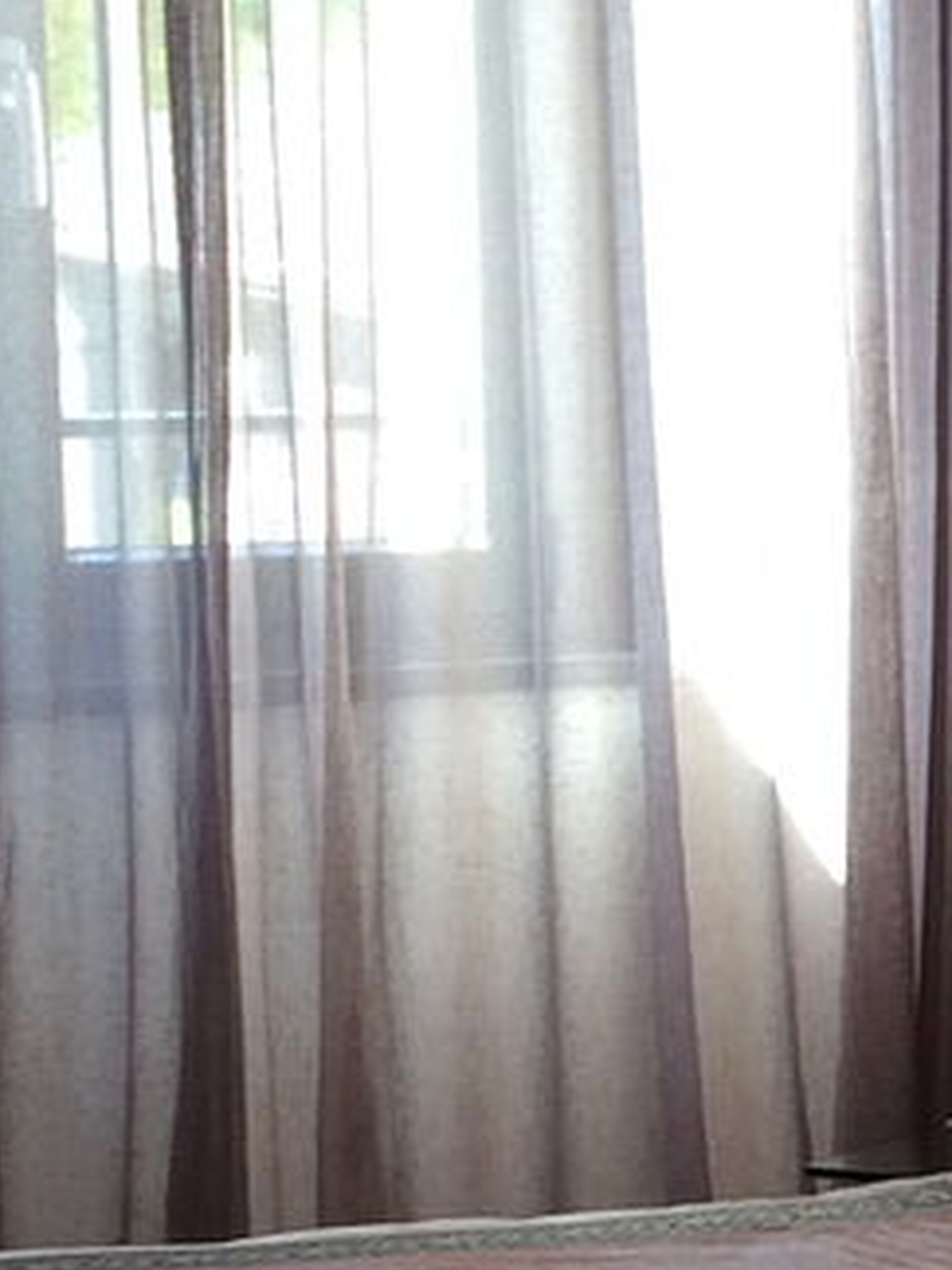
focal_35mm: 143
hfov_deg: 9.8
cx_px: 1798
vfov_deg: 13.7
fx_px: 5244
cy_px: 1047
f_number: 2.2
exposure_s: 1/60
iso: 40
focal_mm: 4.15
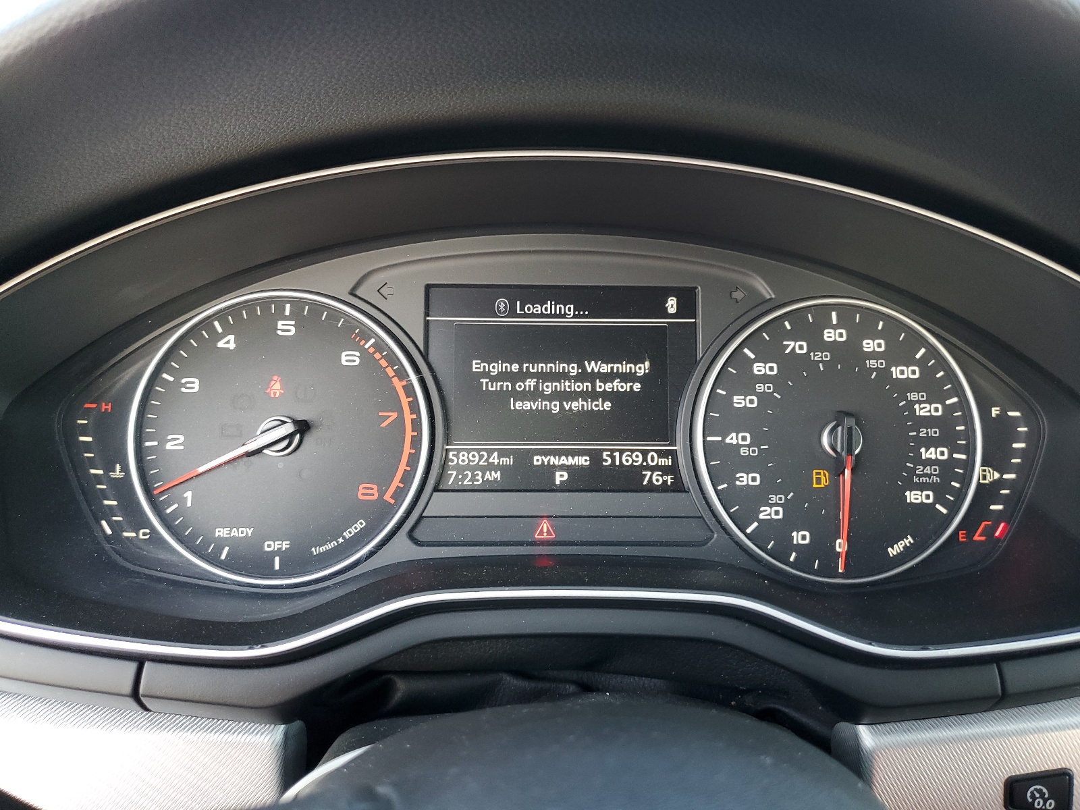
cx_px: 540
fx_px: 811
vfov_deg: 53.1
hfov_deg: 67.3
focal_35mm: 26
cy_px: 405
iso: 96
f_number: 1.5
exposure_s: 1/60.2
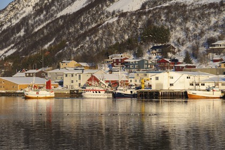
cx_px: 112
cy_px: 75
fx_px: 844
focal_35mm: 135
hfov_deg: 15.2
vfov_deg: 10.2
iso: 200
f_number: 9
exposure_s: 1/400
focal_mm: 135
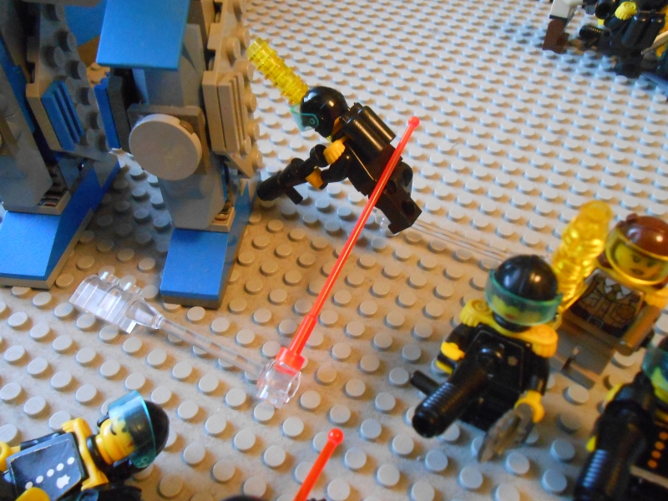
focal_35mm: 30
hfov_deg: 60.0
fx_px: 579
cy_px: 250
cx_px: 334
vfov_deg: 46.8
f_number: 3.8
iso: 800
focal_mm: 5.3
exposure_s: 1/6
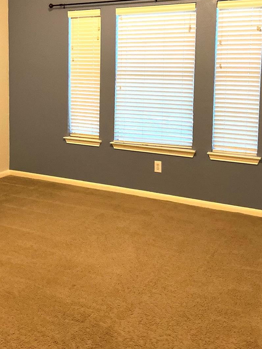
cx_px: 105
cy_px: 103
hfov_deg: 34.2
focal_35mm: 42
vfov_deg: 43.8
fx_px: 424
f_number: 1.8
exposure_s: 1/60
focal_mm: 3
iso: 250
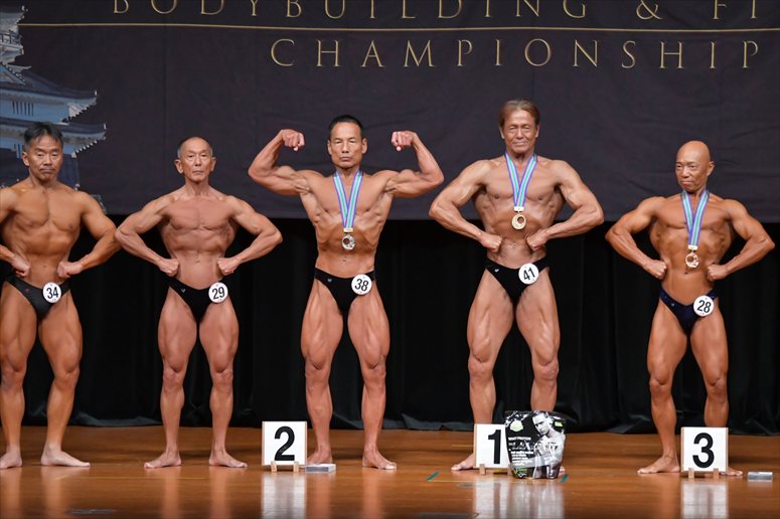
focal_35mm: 225
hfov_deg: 9.2
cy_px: 260
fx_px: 4873
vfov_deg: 6.1
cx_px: 390
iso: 4000
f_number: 5.6
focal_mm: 150
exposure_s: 1/400
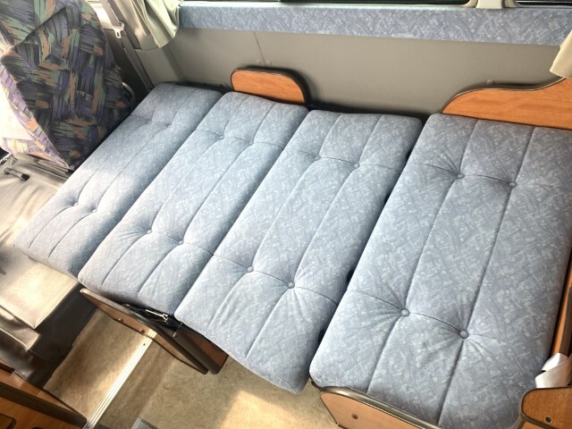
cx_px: 286
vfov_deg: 53.1
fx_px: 430
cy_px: 214
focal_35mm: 26
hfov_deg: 67.3
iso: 100
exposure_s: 1/96
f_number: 1.8
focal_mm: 4.25
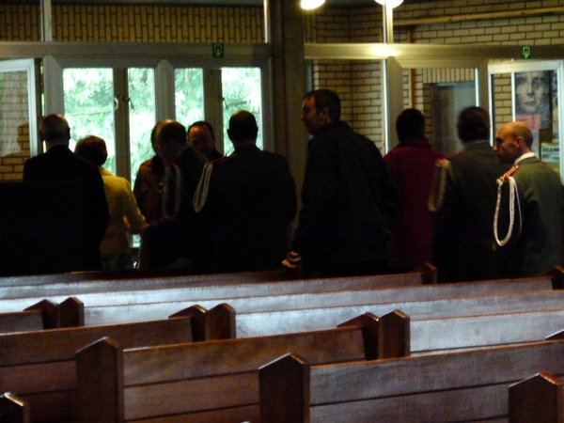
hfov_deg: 11.4
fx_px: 2819
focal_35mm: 173
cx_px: 282
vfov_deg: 8.6
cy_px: 212
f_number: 3.8
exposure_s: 1/15
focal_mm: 31.2
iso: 1250
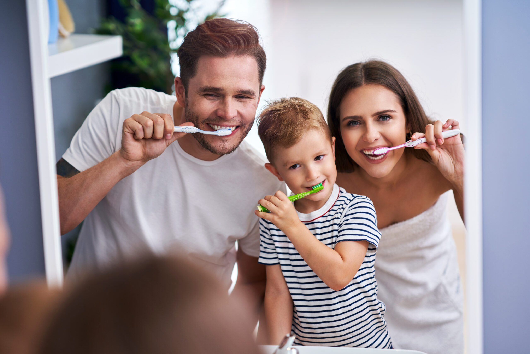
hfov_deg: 23.9
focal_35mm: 85
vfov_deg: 16.1
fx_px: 1252
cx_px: 265
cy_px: 177
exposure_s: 1/200
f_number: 1.8
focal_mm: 85
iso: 100
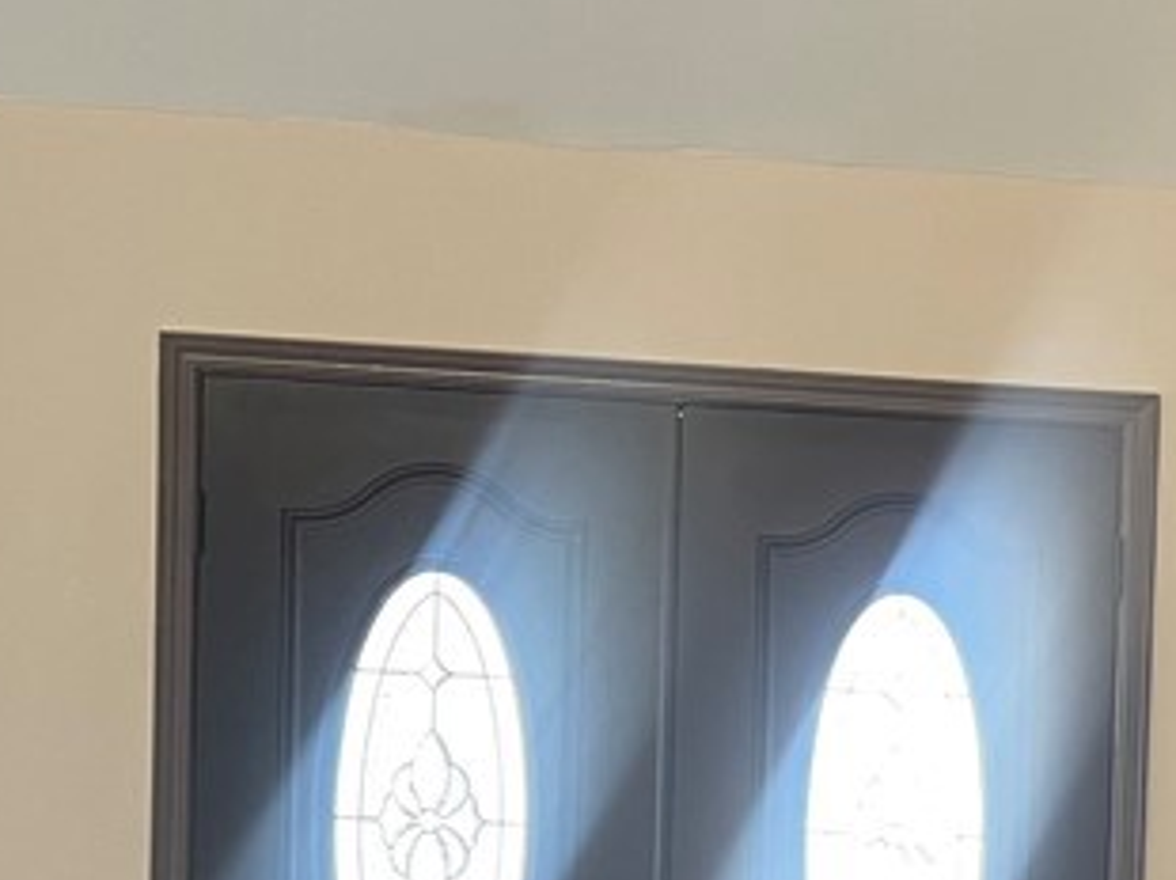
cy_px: 819
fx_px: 2919
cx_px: 1339
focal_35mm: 86
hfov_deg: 21.4
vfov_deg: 16.9
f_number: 1.5
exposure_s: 1/60
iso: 320
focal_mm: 5.7
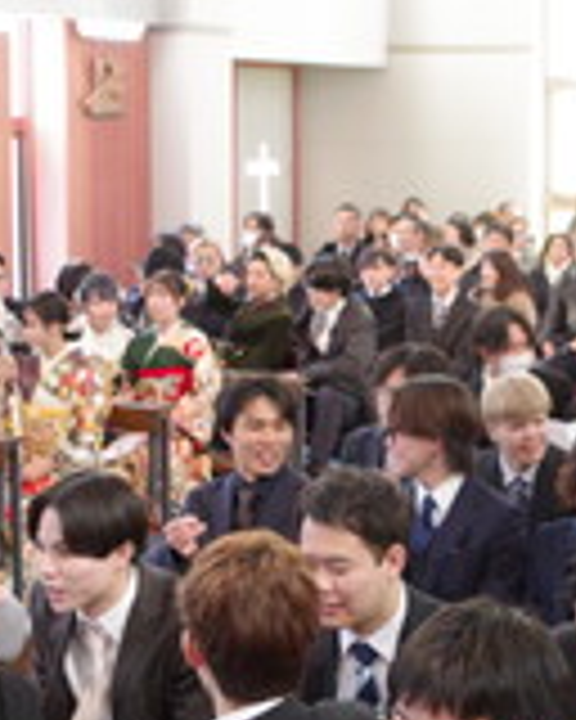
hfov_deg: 17.6
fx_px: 1854
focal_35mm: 87
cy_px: 346
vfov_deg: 22.0
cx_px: 405
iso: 3200
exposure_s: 1/50
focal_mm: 22
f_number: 5
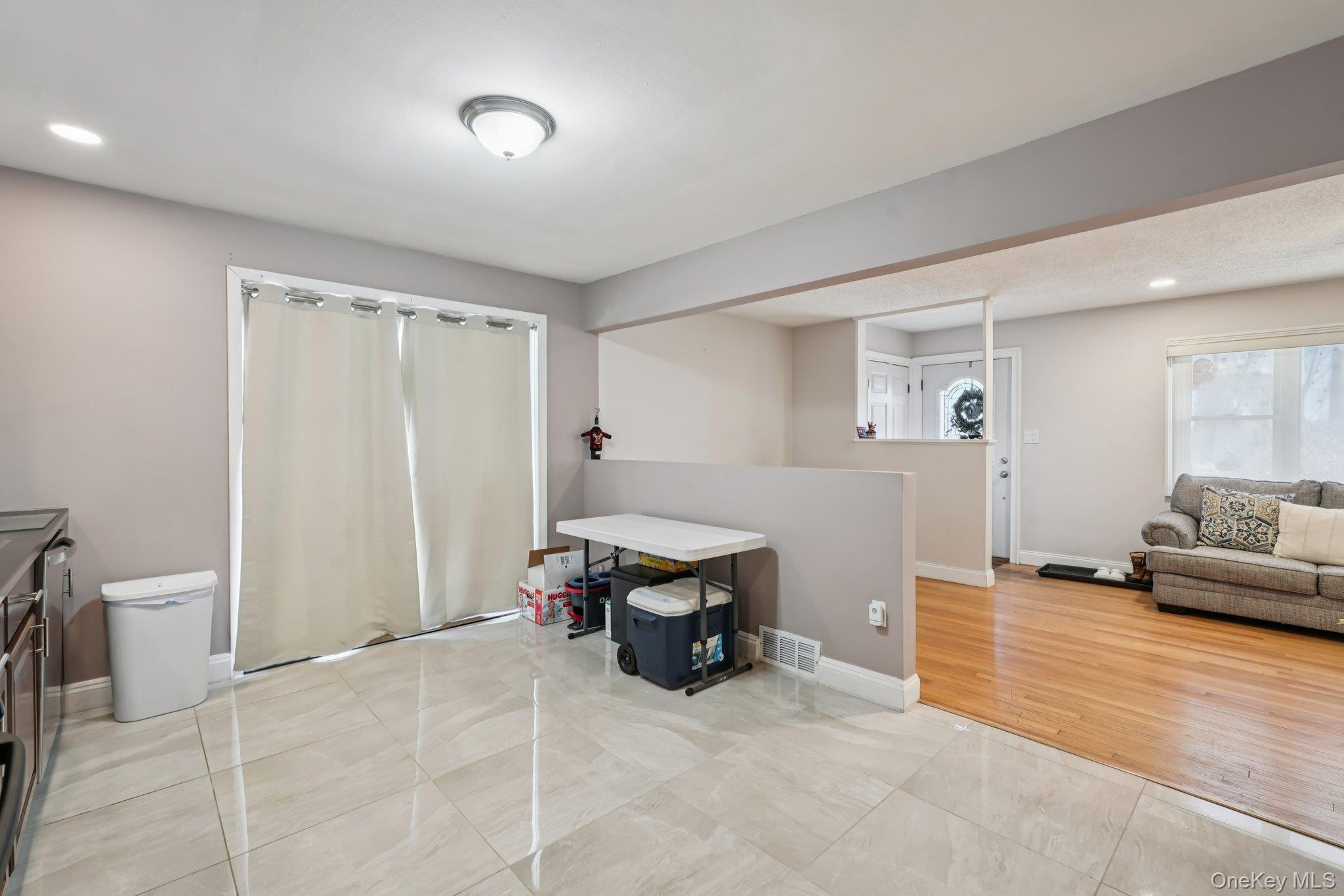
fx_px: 597
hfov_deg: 96.7
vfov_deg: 73.7
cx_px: 672
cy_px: 448
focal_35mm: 16
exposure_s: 1/10
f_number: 8
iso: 400
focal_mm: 16
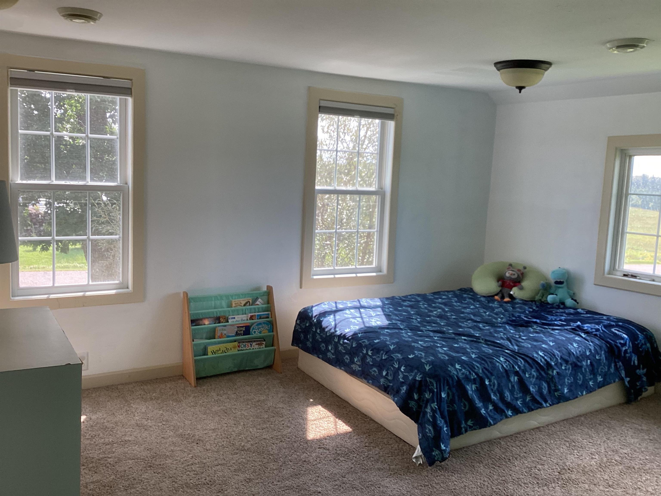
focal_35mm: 31
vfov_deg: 45.4
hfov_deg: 58.4
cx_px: 330
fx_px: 592
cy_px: 248
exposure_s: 1/100
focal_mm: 3.3
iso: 50
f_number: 2.4
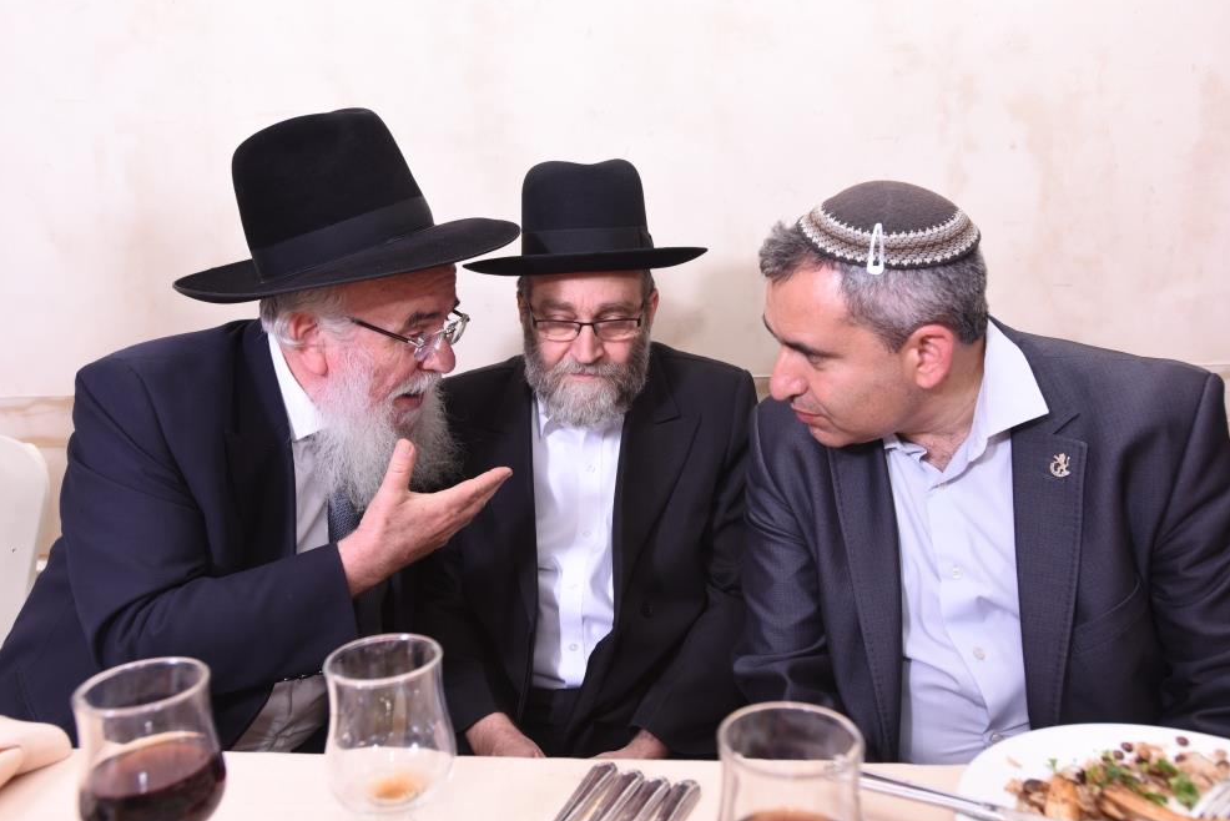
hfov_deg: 67.4
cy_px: 400
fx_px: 923
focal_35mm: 27
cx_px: 614
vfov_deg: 48.0
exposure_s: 1/125
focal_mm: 26
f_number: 5
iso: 500
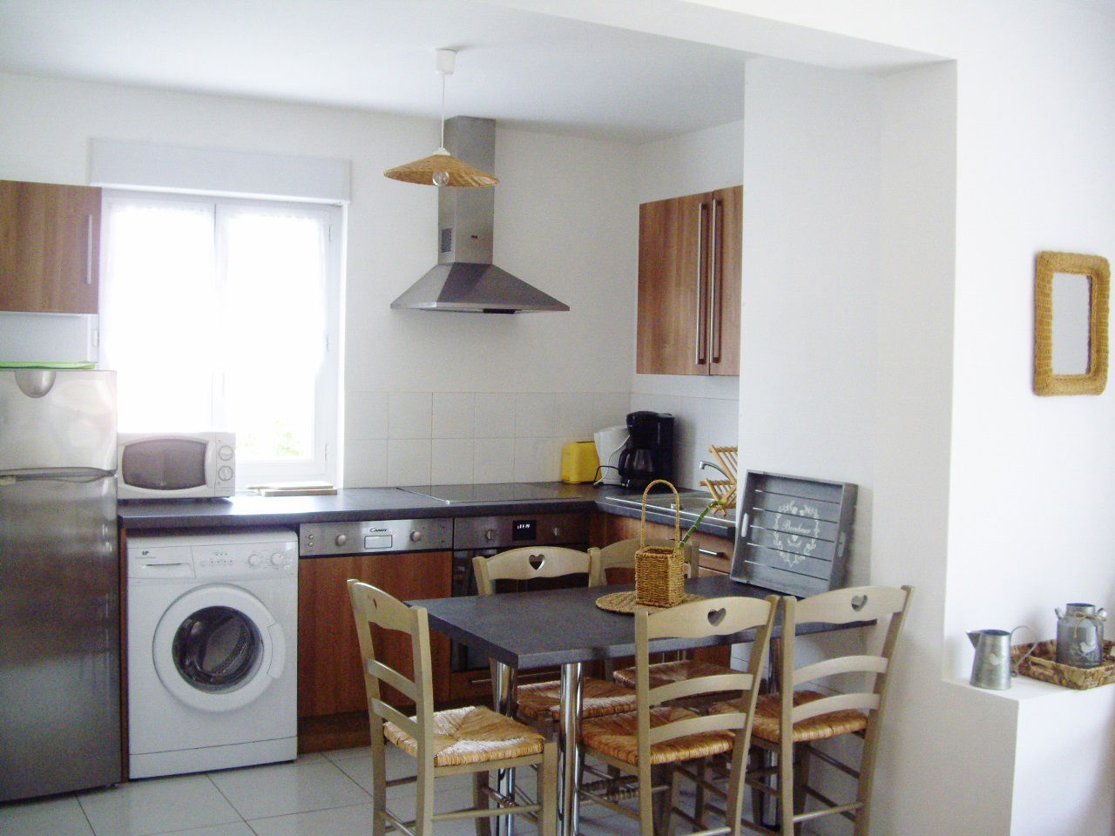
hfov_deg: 49.0
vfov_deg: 37.7
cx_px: 558
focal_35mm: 38
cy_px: 418
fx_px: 1224
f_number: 2.8
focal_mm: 7.9
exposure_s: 1/80
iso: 400
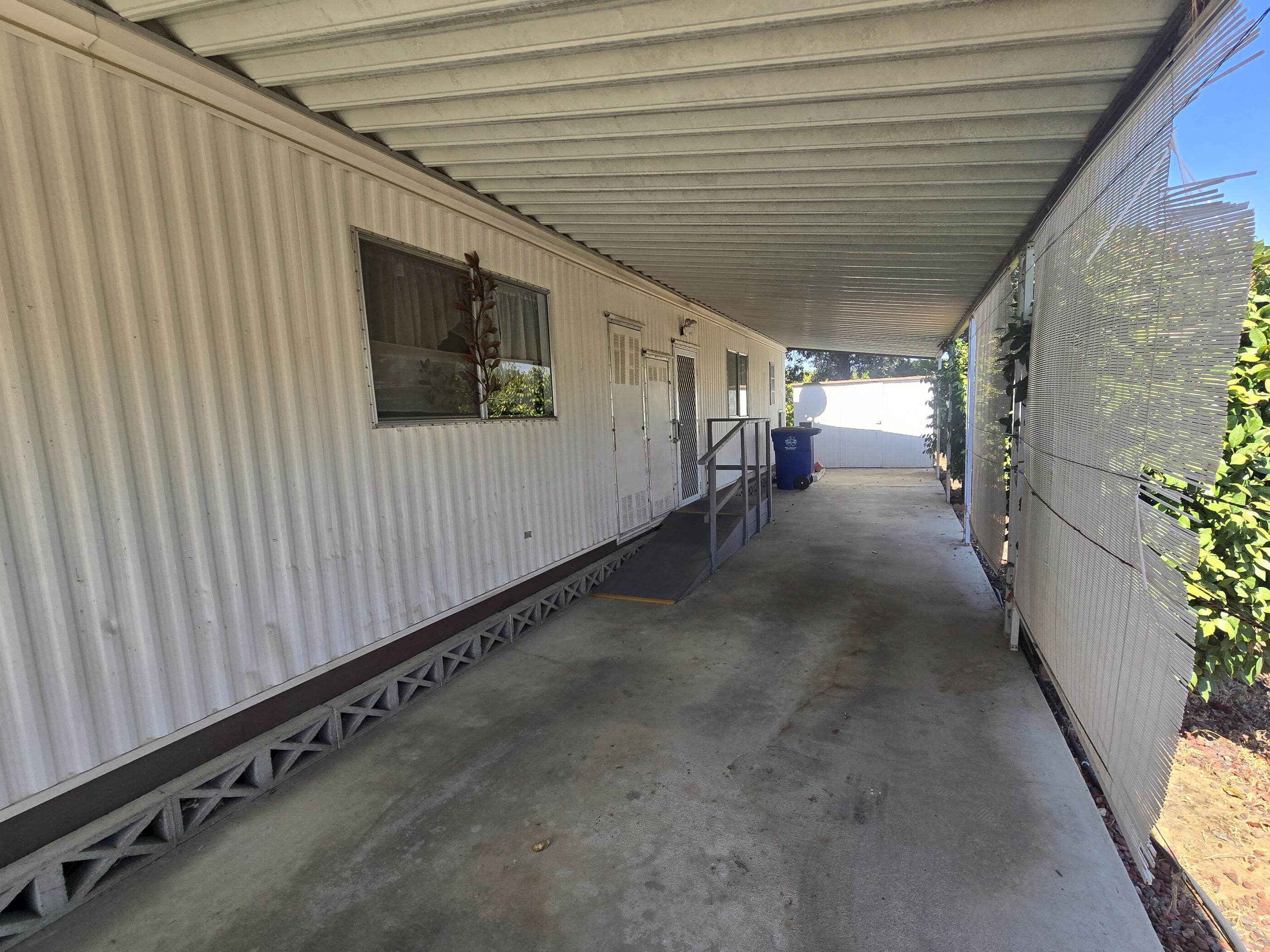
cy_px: 493
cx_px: 682
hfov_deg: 101.9
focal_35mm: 14
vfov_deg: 85.6
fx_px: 514
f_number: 2.2
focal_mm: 2.2
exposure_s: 1/601
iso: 50
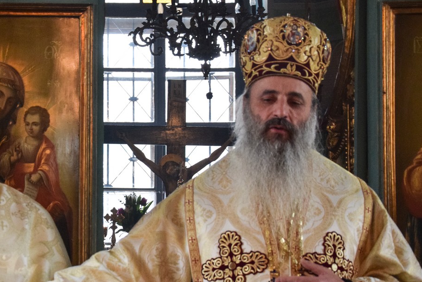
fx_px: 950
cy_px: 162
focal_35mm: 81
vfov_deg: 16.9
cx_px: 116
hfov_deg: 24.8
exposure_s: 1/200
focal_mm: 34
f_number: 4.2
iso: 1600
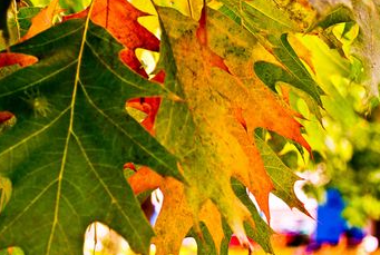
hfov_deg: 23.8
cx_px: 138
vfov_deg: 16.2
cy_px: 121
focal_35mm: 85
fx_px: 899
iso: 250
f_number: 5
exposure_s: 1/60
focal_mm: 38
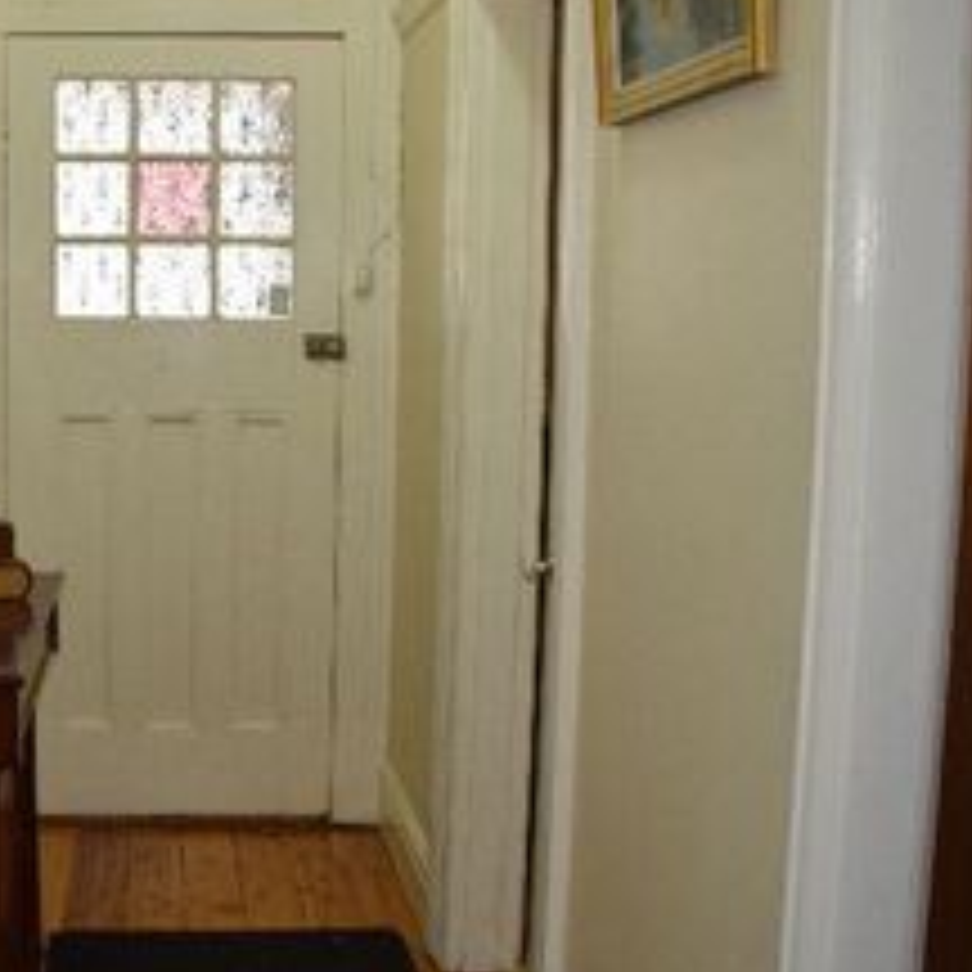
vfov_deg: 34.0
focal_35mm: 50
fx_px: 1588
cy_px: 470
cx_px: 130
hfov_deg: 32.6
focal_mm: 18
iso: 800
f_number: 4.5
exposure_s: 1/80
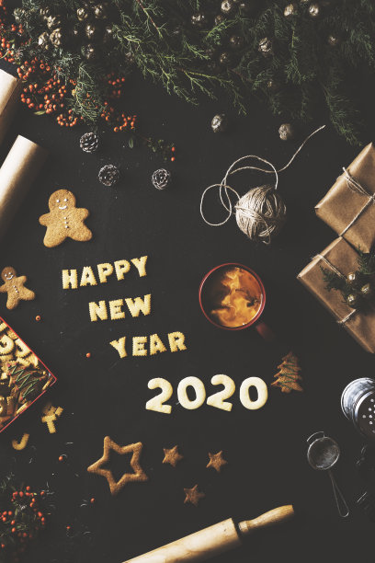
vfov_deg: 36.2
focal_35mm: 55
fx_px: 859
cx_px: 188
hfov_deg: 24.6
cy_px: 282
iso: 50
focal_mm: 55
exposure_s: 1/4
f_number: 4.5
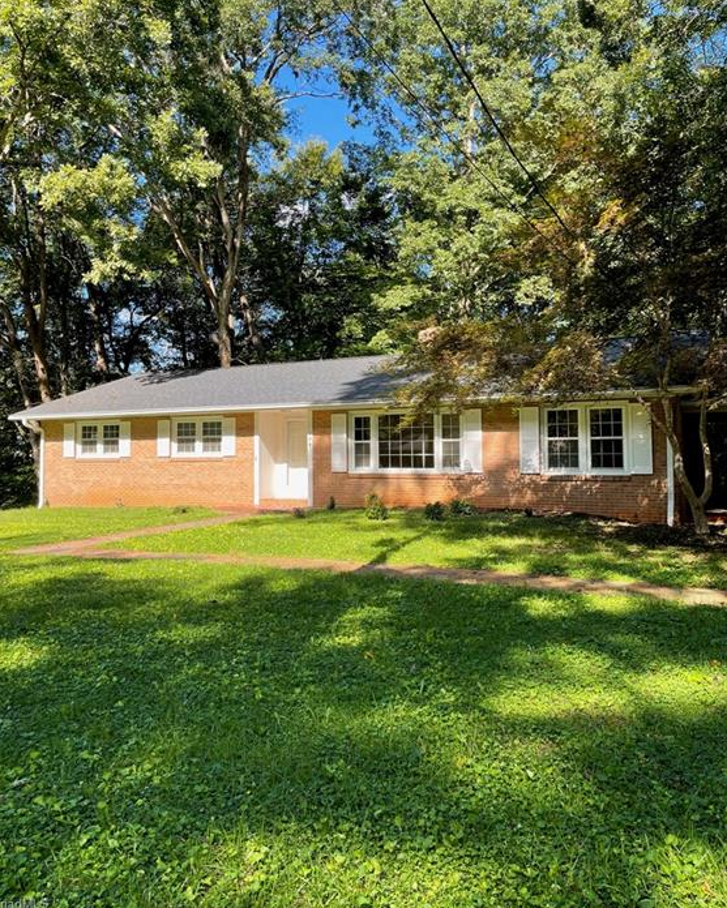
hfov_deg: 51.5
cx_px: 354
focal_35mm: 28
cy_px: 412
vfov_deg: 62.1
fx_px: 753
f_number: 1.6
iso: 32
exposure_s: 1/696
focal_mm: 5.1
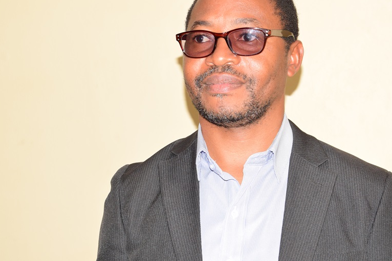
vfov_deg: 14.5
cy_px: 116
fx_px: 1023
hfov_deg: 21.7
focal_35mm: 94
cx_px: 224
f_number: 7.1
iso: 400
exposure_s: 1/125
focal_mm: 48
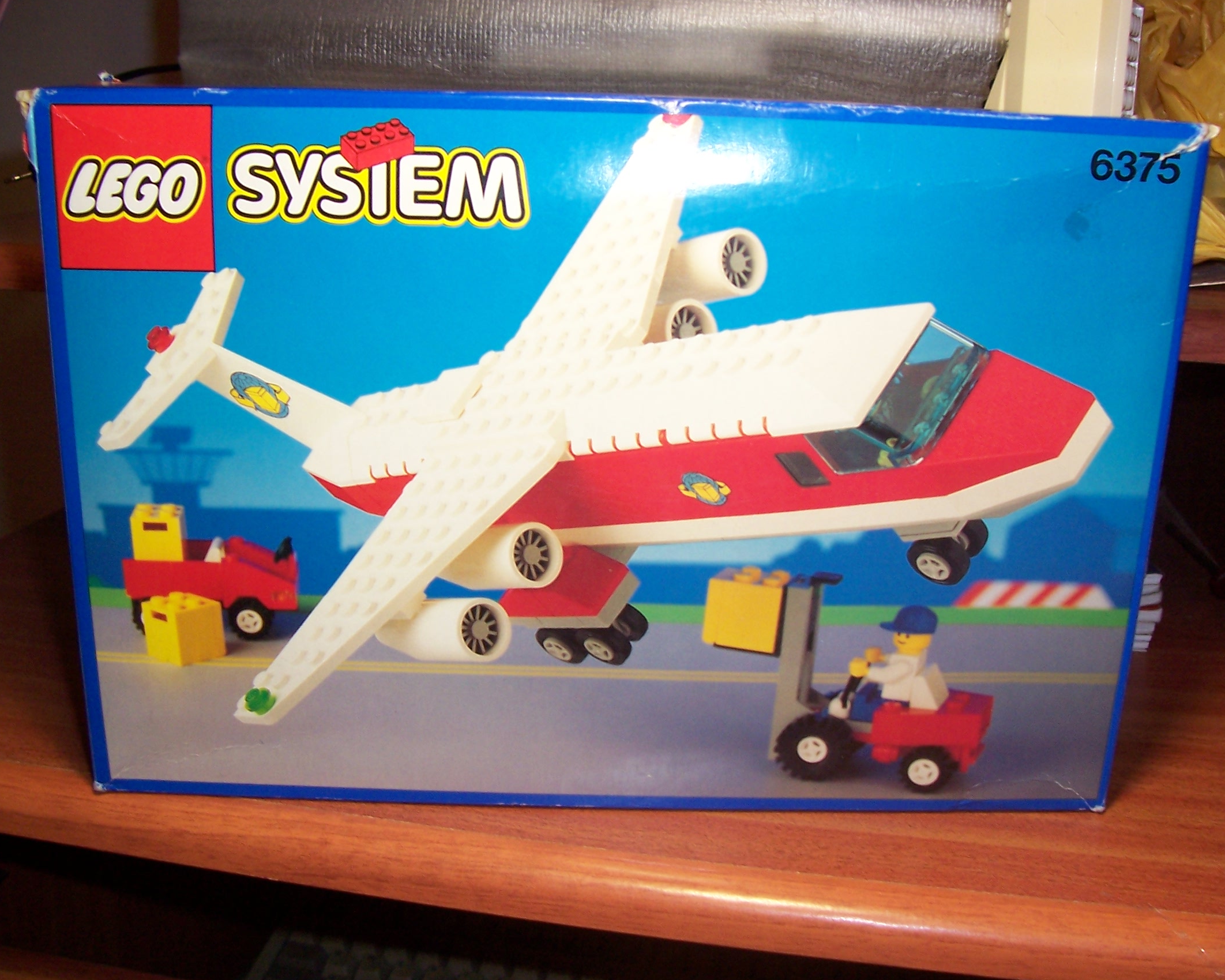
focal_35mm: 36
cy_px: 483
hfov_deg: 50.3
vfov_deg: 41.2
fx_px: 1305
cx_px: 621
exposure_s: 1/60
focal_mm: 5.6
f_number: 2.7
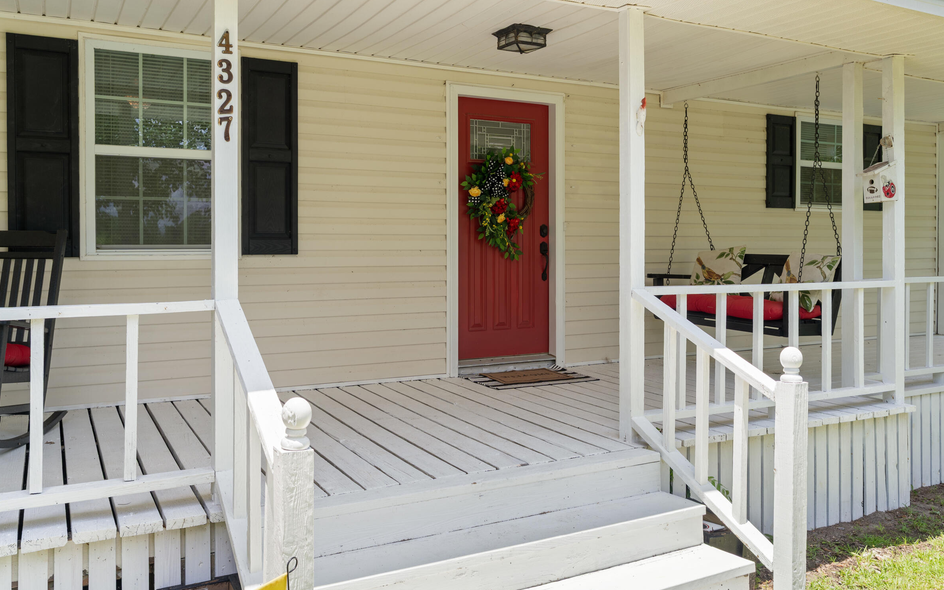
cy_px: 265
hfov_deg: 62.9
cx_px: 453
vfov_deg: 41.8
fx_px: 772
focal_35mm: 30
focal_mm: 28
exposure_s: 1/20
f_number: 8
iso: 200
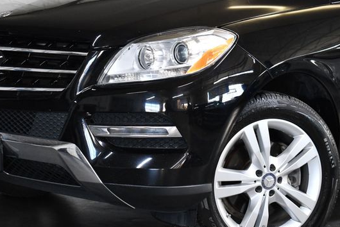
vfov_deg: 15.7
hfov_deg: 23.4
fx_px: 822
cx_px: 157
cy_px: 106
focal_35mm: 87
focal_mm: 36
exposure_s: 1/125
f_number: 4.8
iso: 1600
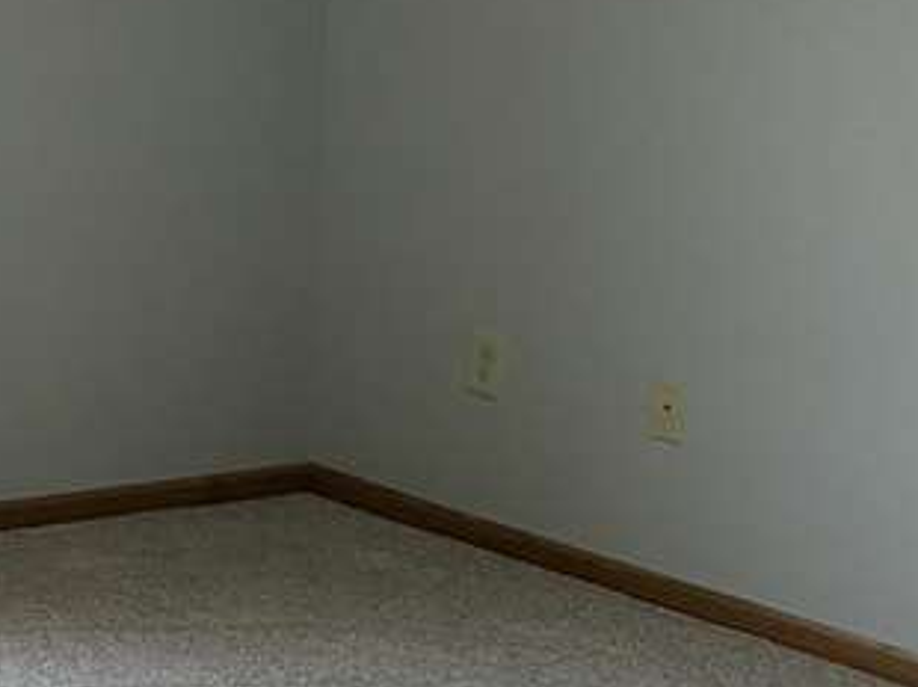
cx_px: -450
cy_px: -46
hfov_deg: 17.8
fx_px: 2623
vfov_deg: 14.6
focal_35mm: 99
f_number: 1.78
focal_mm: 6.76
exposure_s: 1/120
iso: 400
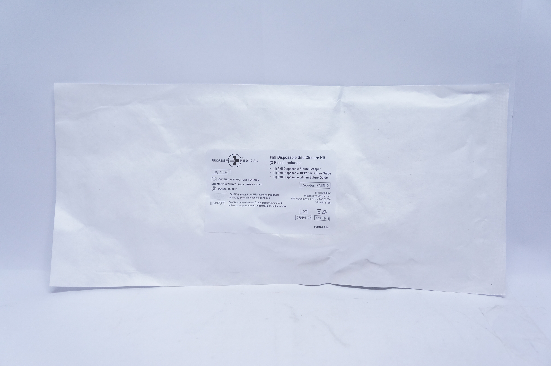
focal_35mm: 40
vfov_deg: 32.9
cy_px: 183
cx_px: 276
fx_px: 619
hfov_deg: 48.0
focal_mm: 27
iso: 800
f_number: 4
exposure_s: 1/200
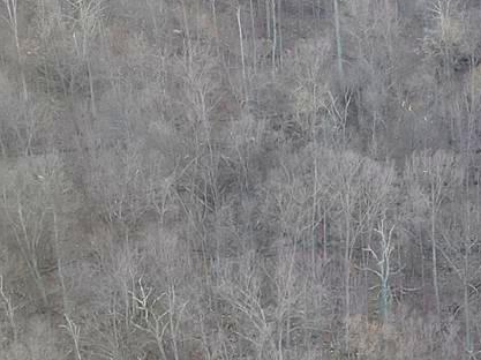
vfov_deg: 12.5
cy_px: 222
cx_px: 626
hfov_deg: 15.9
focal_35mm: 118
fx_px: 1638
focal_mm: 4.5
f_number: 2.8
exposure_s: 1/20
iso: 100
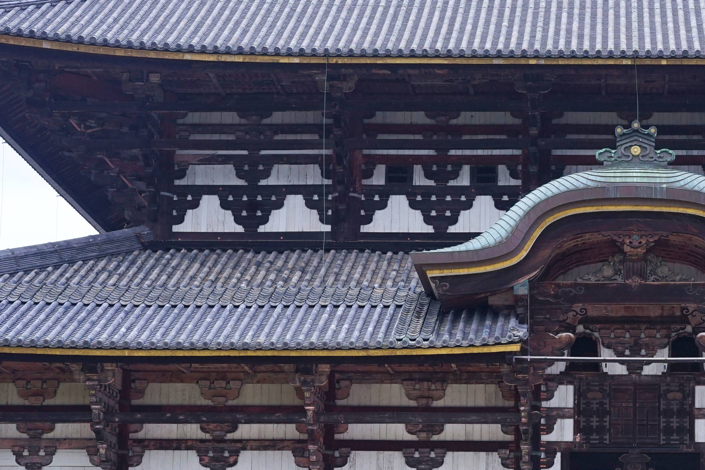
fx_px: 2428
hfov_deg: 16.3
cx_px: 618
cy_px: 296
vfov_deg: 11.0
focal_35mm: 124
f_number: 8
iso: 500
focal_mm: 55
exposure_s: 1/125
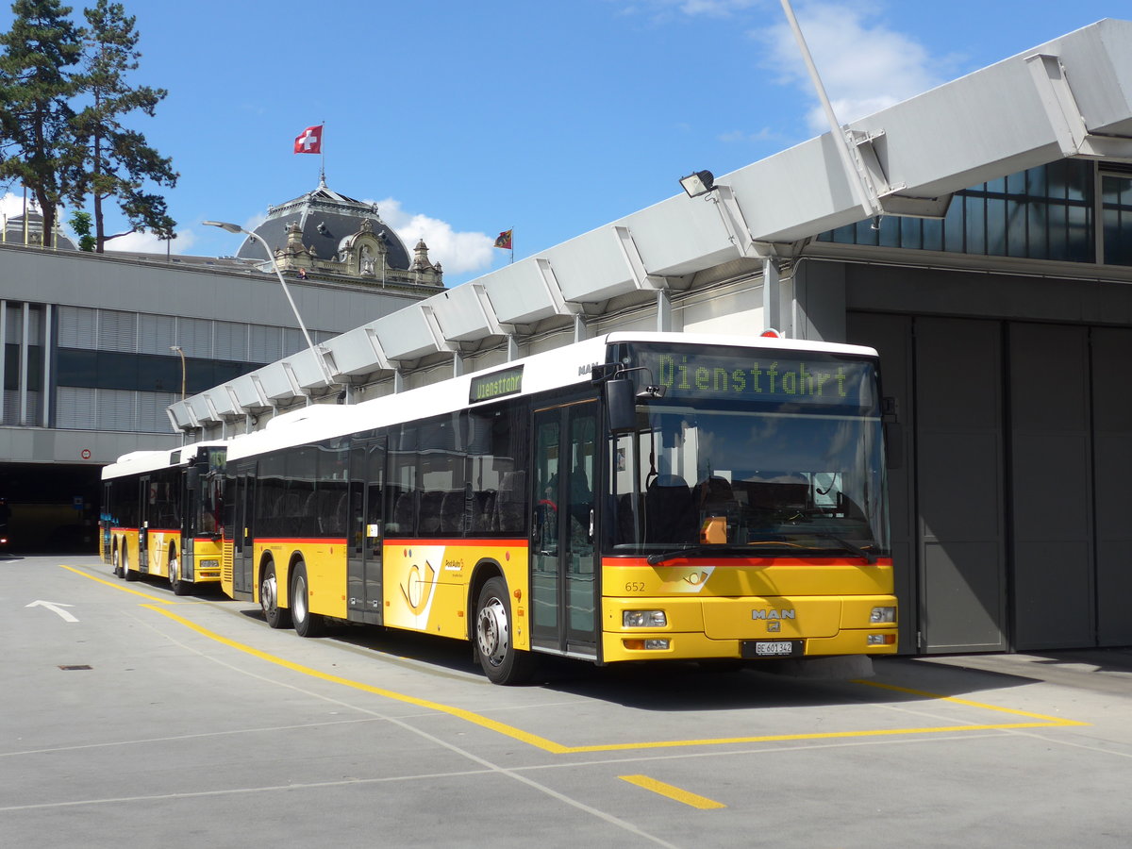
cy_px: 424
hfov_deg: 38.9
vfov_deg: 29.7
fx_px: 1602
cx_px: 566
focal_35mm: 49
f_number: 3.2
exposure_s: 1/1000
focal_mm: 10.1
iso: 80
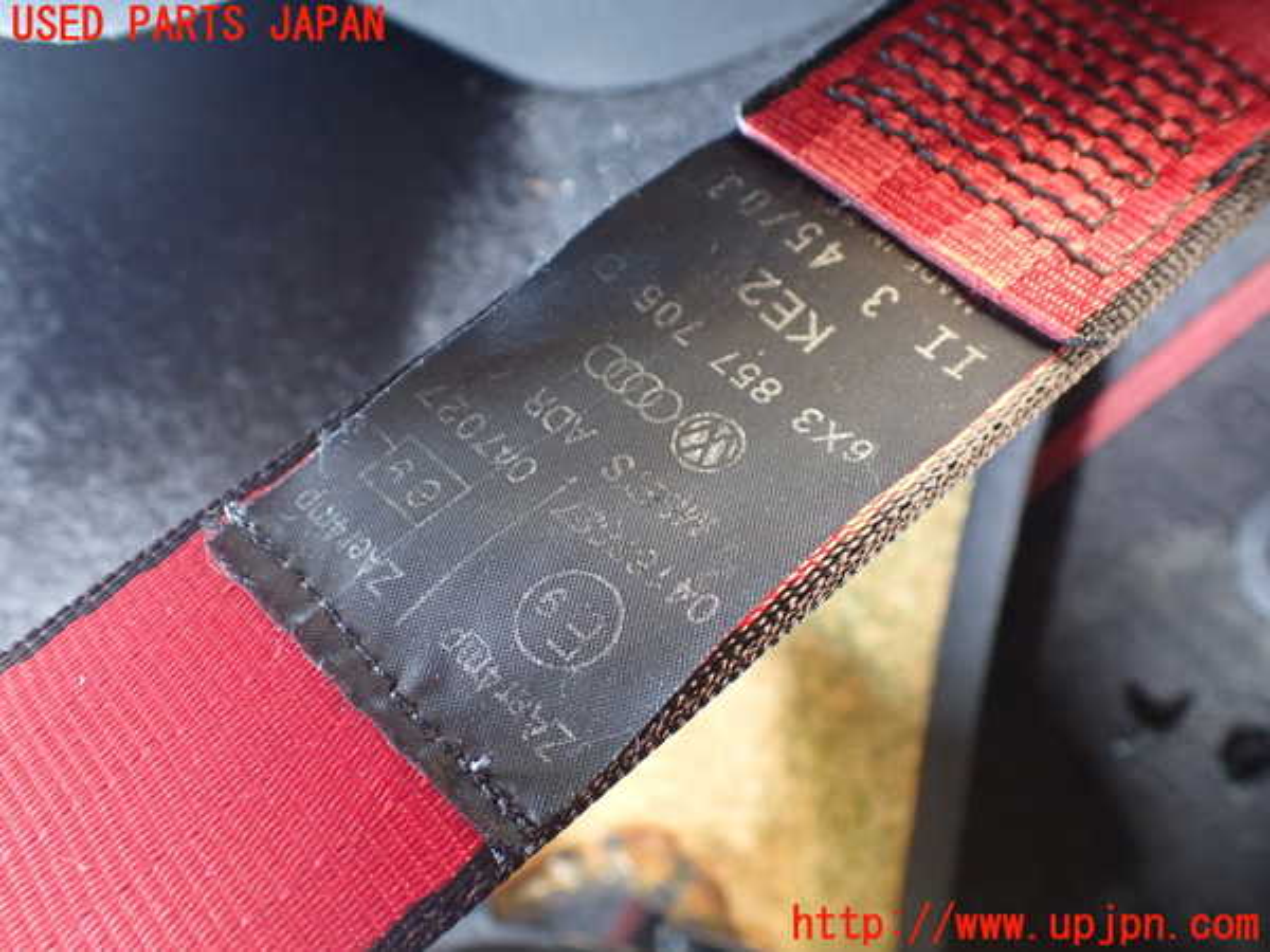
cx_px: 635
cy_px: 476
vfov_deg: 46.8
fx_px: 1101
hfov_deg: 60.0
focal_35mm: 30
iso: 800
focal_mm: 5.4
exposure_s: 1/40
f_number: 2.3
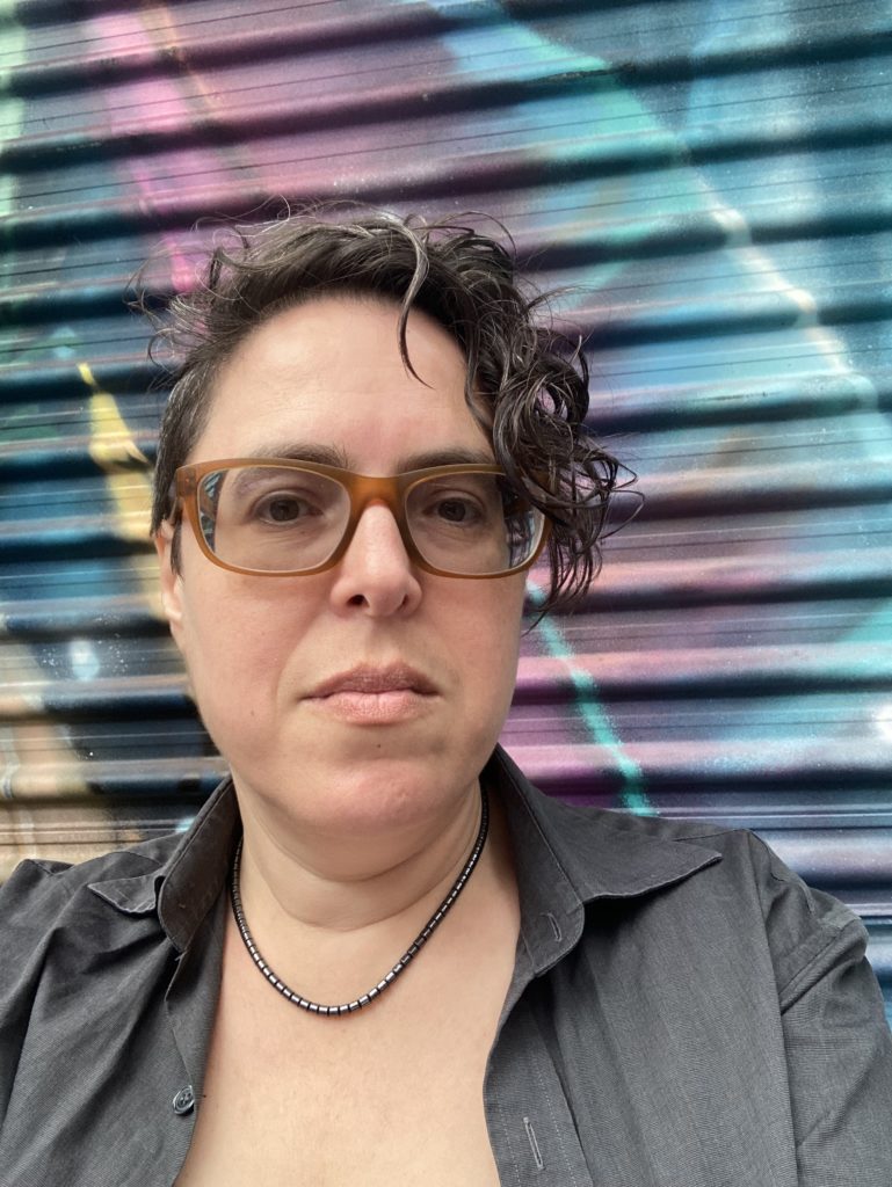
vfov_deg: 56.8
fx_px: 1099
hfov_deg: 44.2
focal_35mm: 32
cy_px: 594
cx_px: 446
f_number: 2.2
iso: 100
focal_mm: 2.87
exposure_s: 1/50
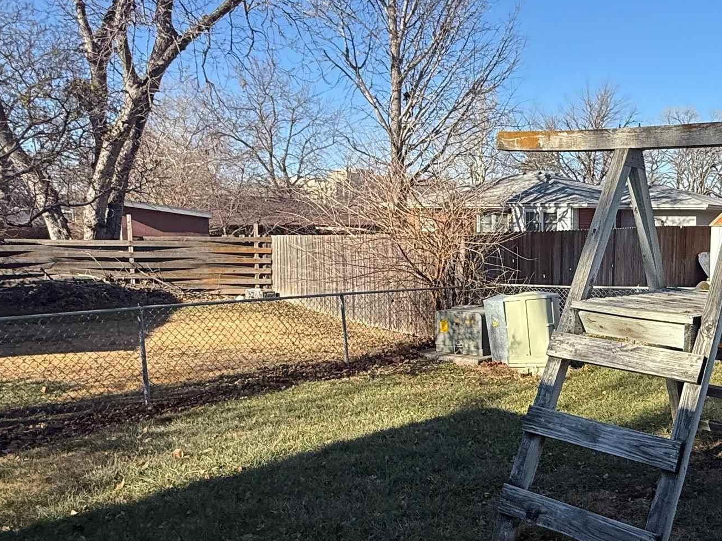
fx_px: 688
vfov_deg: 42.9
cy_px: 306
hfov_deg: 52.0
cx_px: 571
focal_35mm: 33
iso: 50
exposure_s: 1/1259
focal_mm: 2.22
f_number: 2.2
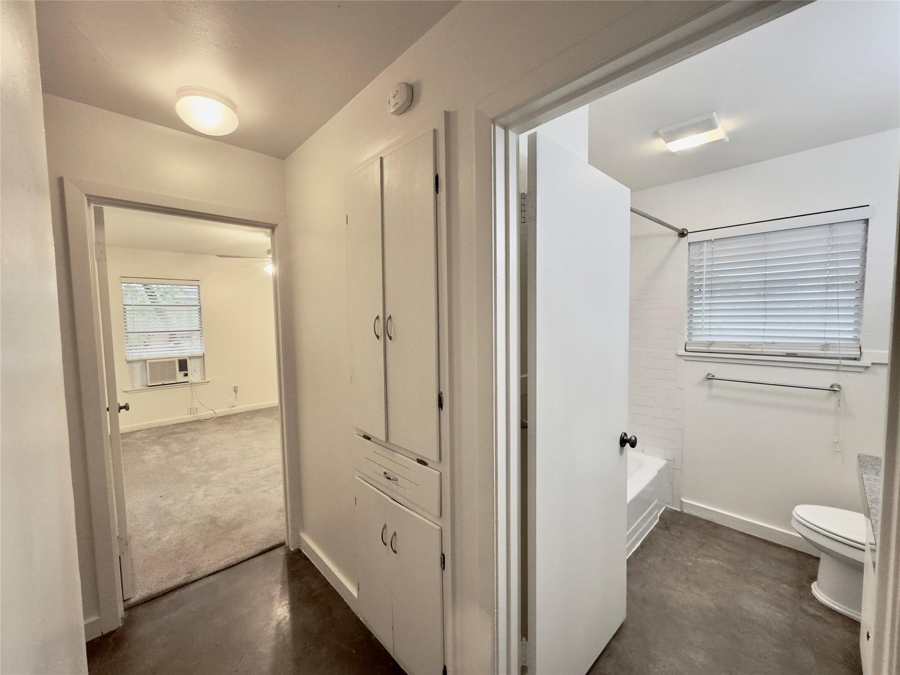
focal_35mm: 14
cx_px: 450
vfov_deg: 85.7
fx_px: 364
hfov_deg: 102.1
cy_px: 338
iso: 200
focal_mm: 2.22
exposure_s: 1/60
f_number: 2.2
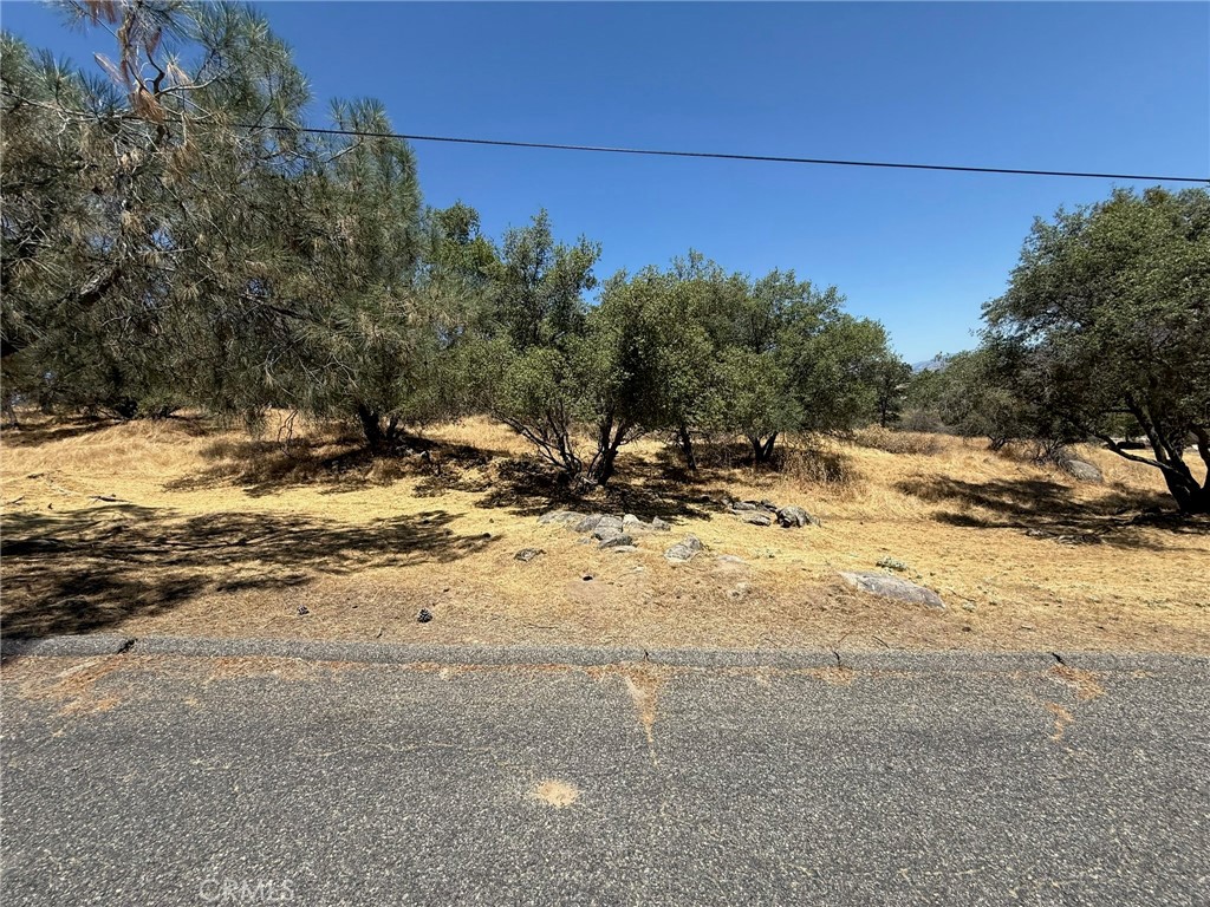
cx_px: 605
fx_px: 489
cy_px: 454
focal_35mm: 14
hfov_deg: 102.1
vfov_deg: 85.7
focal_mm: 2.22
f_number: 2.2
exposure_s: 1/1795
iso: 50
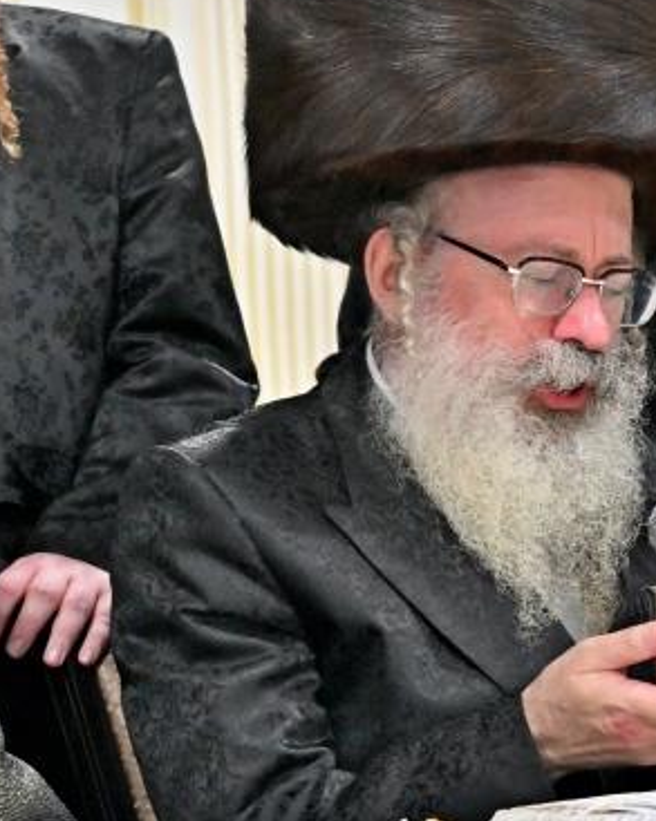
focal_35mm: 207
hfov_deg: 7.5
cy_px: 407
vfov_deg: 9.3
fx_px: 5030
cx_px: 405
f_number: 4
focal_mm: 53
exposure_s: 1/160
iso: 1000
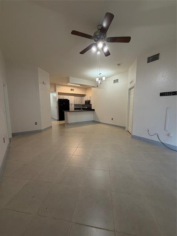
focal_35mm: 14
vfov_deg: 102.1
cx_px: 88
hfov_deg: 85.7
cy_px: 118
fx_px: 95
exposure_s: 1/60
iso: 200
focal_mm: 2.22
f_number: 2.2
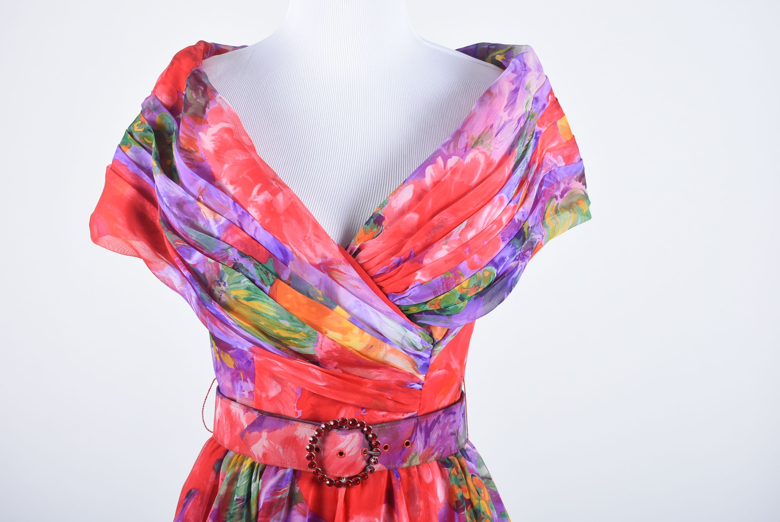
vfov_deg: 17.5
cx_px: 390
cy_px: 261
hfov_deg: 26.0
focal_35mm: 78
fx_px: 1691
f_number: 11
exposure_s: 1/200
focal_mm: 52
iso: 200
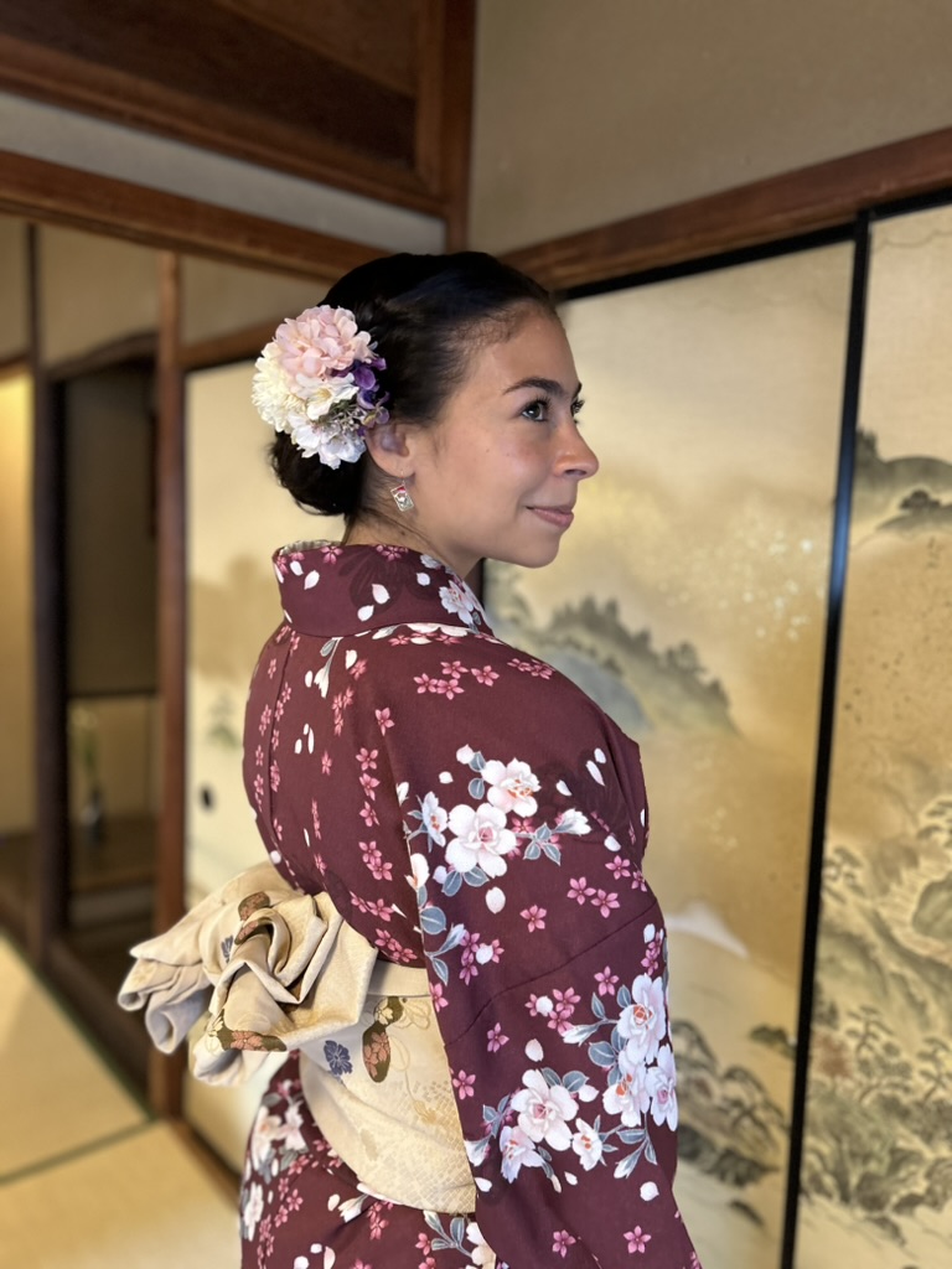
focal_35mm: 26
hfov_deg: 53.1
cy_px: 634
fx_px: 953
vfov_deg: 67.3
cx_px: 476
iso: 400
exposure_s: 1/40
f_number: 1.5
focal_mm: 5.7
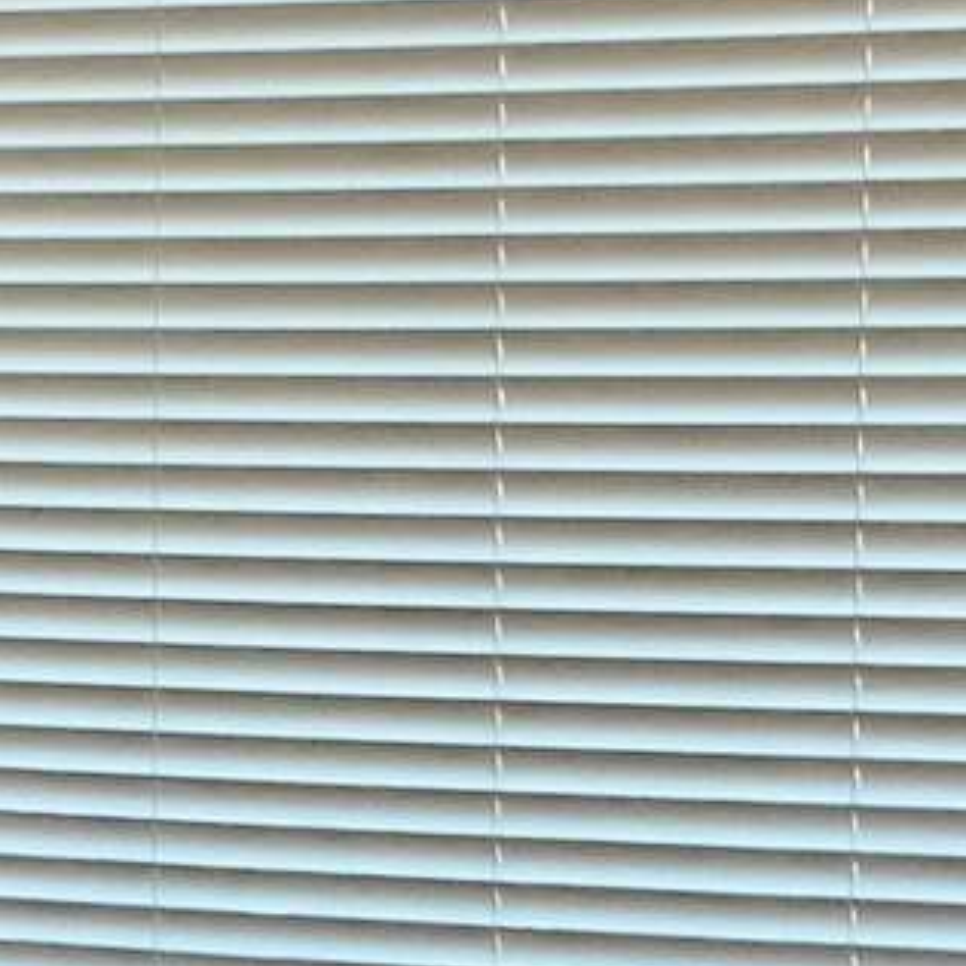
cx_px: 43
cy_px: 984
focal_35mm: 166
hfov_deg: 10.5
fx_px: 5241
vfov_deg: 10.4
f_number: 1.8
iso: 80
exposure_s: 1/60
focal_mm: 3
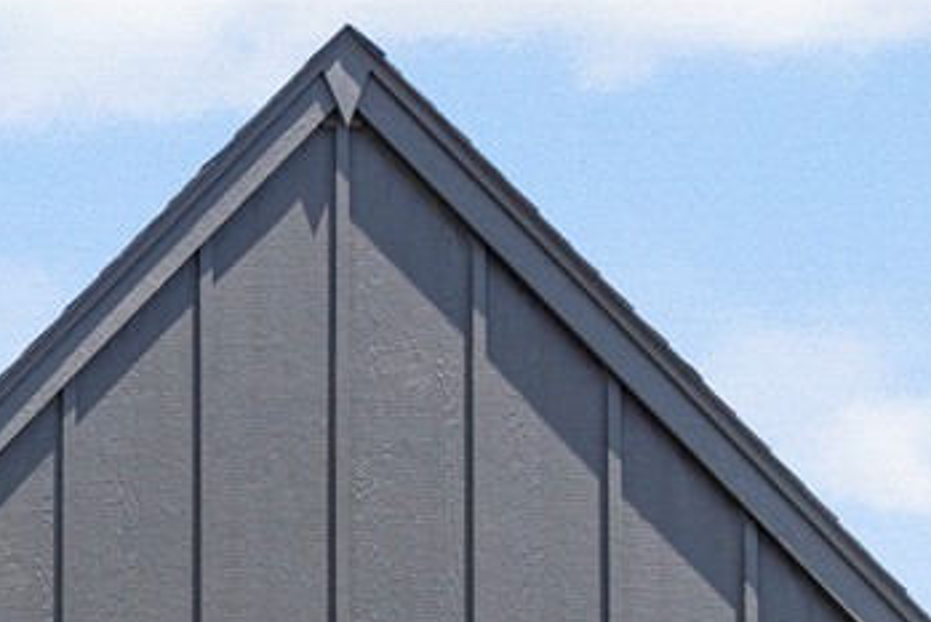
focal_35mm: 169
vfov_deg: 7.6
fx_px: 4372
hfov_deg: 10.9
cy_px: 1480
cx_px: -1008
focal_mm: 29
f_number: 9
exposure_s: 1/800
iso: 400
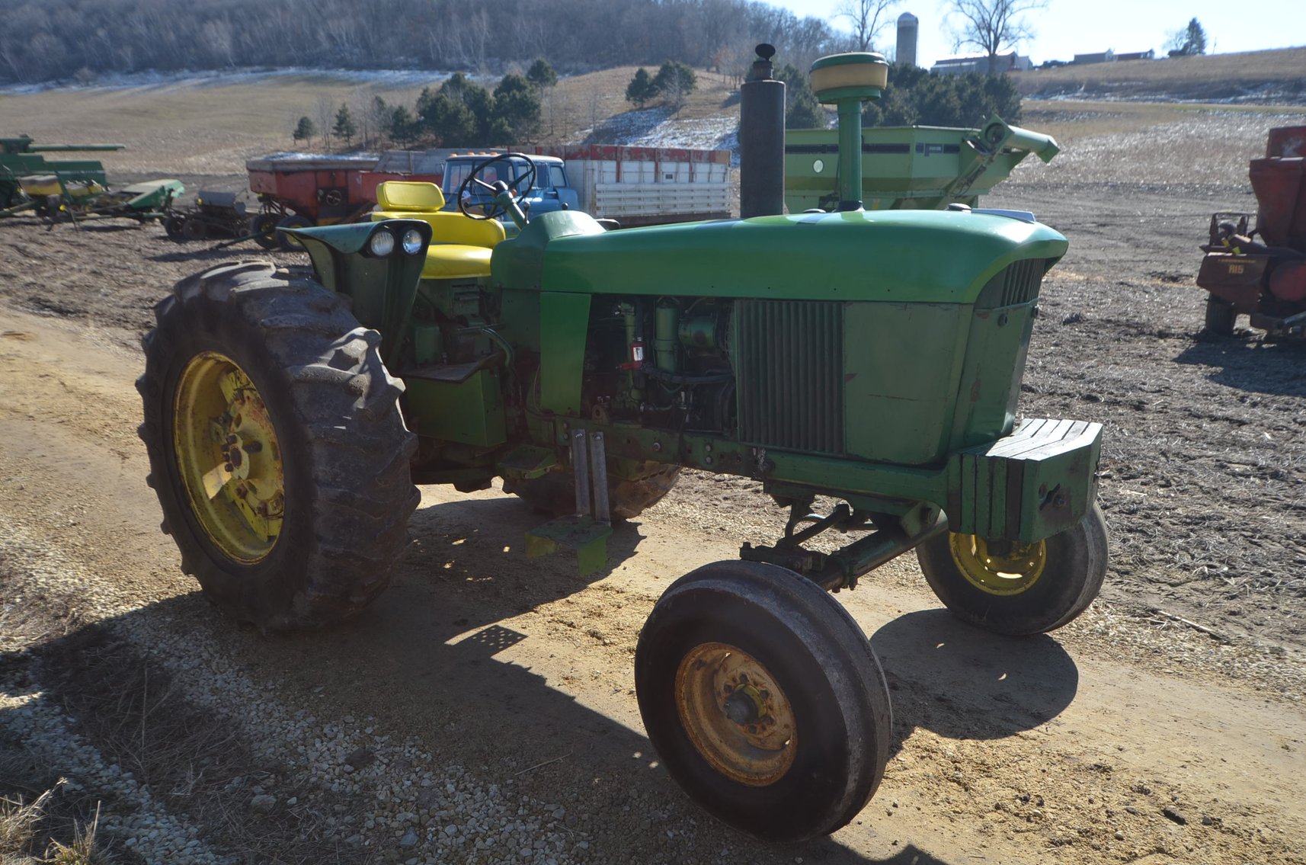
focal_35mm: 27
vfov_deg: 47.7
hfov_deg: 67.5
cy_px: 432
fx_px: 977
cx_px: 653
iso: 140
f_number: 8
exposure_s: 1/250
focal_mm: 18
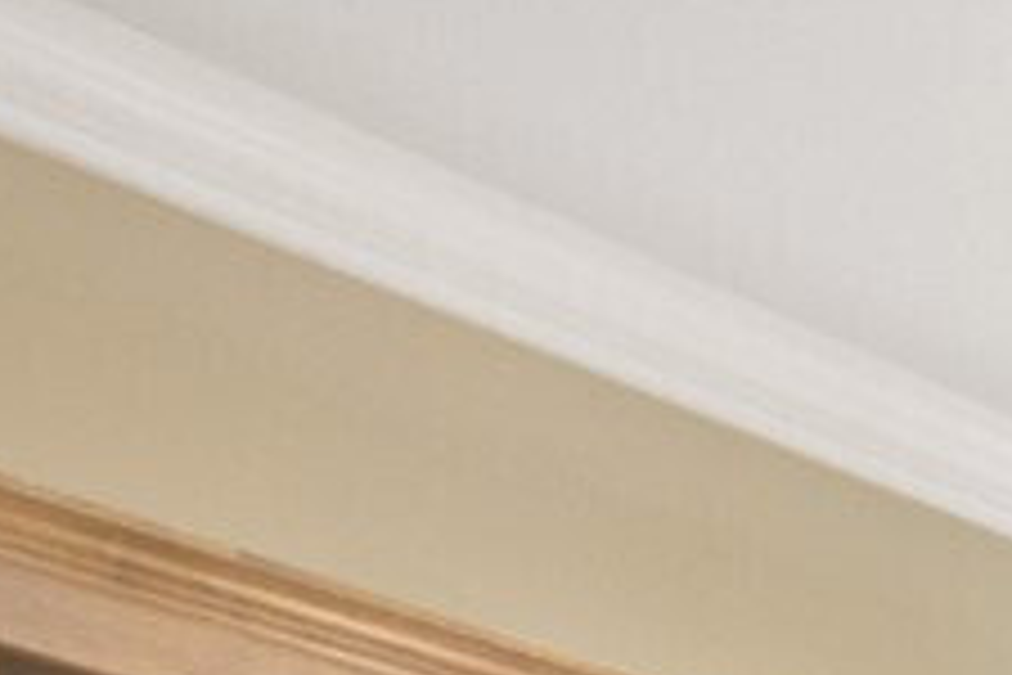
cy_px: 1766
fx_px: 3176
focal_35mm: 113
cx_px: 1381
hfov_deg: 16.9
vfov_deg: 10.1
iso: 800
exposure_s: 1/2.5
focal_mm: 15
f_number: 6.3
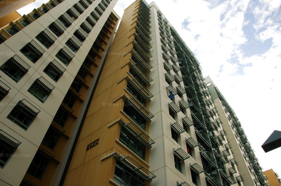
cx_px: 140
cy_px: 93
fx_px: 210
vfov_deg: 47.8
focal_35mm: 27
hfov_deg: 67.5
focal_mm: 18
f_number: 5
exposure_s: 1/400
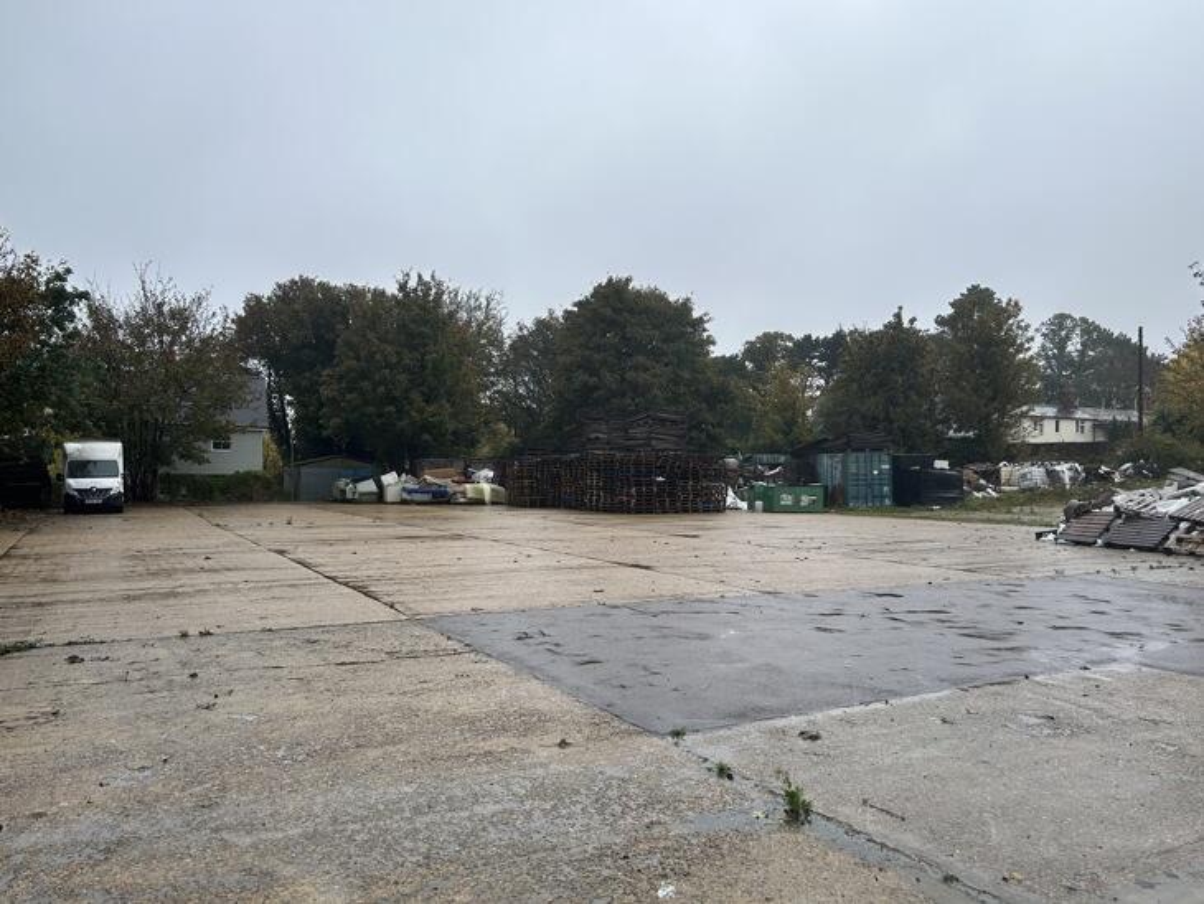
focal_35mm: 26
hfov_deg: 67.3
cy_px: 452
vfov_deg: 53.1
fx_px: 905
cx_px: 602
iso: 50
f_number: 1.5
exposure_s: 1/909
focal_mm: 5.7
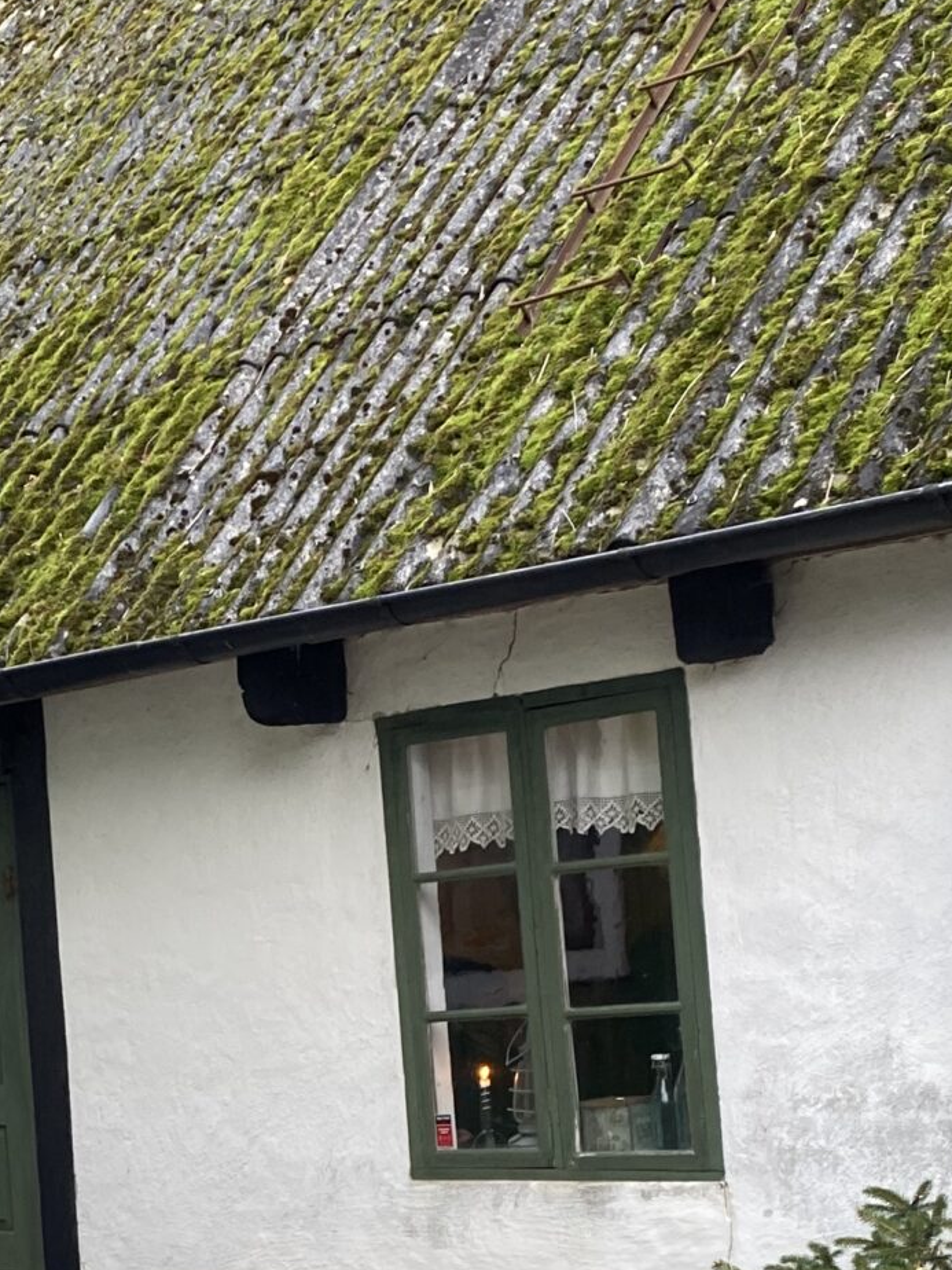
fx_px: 2640
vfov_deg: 25.9
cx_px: 129
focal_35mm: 72
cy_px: 1216
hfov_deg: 20.1
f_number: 1.8
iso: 125
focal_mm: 4.25
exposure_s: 1/121
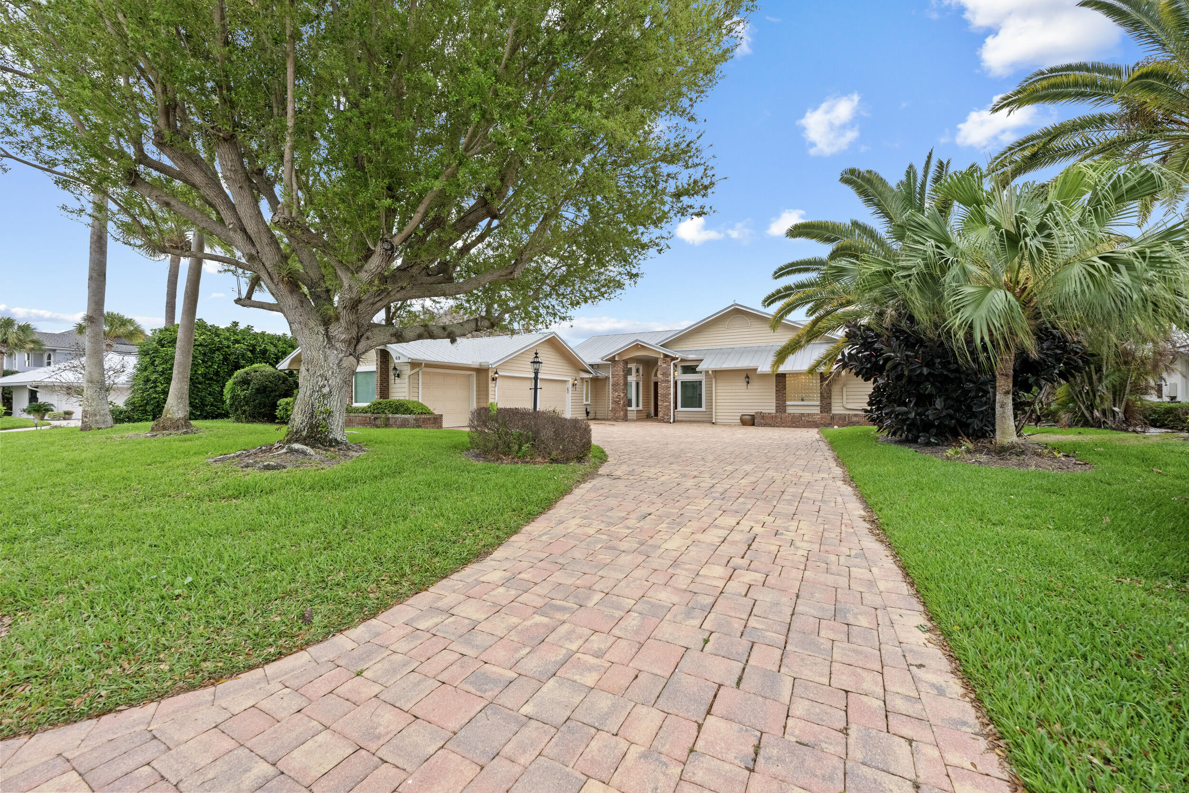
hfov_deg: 104.3
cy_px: 396
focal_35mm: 14
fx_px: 462
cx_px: 594
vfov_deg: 81.2
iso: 1250
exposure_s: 1/80
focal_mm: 14
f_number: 7.1
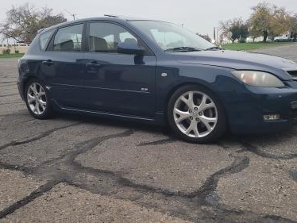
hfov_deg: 52.4
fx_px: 300
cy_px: 107
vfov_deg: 40.7
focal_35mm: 35
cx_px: 171
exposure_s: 1/40
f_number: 1.8
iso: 640
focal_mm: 5.4
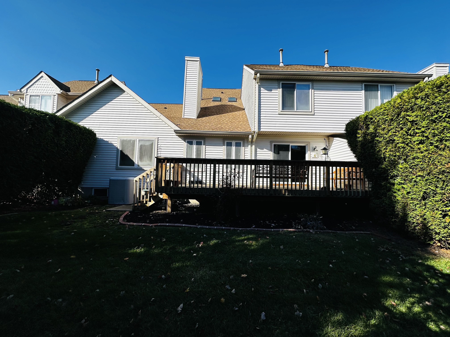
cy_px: 168
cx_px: 225
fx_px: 182
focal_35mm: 14
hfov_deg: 102.1
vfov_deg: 85.7
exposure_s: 1/2398
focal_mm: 2.22
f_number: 2.2
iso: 50
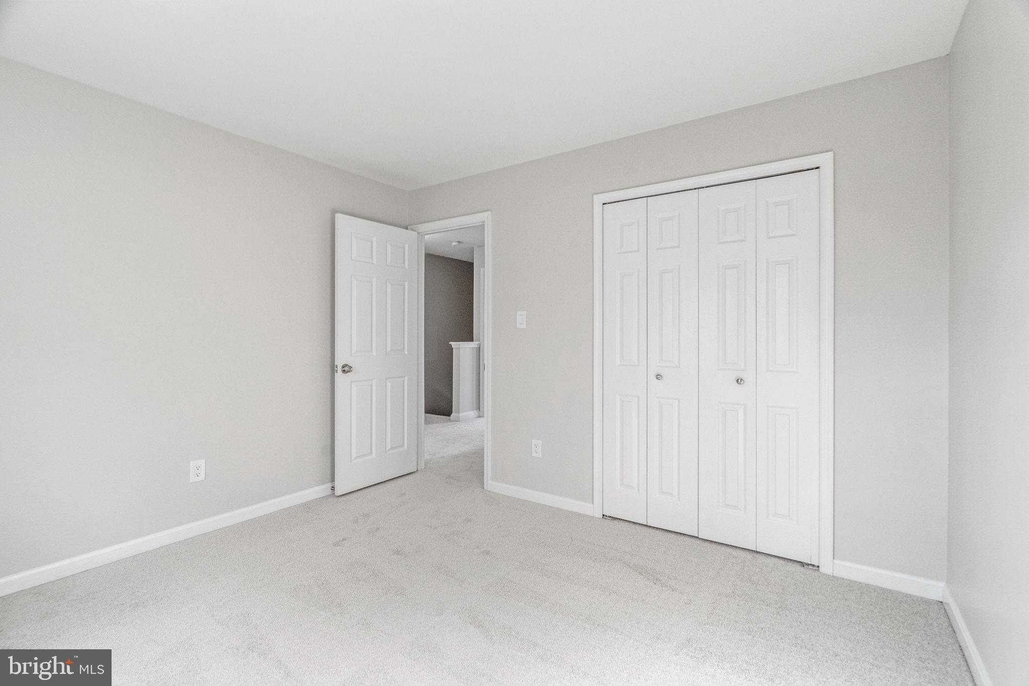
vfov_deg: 73.7
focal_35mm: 16
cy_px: 343
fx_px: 457
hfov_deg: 96.7
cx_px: 514
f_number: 7.1
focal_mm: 16
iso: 1250
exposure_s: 1/50
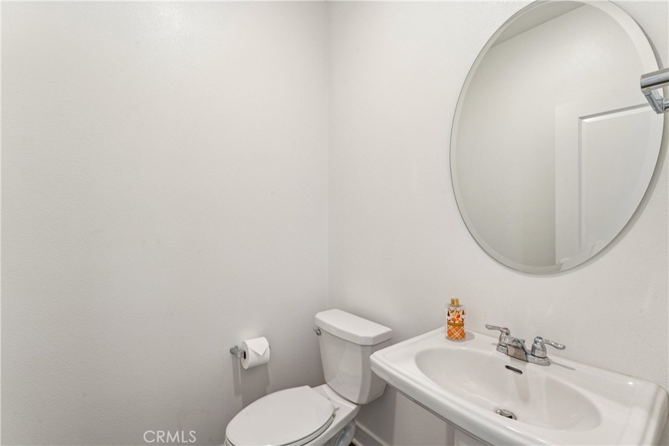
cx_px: 334
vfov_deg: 72.4
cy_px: 223
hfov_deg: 95.3
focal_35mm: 16
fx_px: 305
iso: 100
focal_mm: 16.4
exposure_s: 1/2
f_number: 13
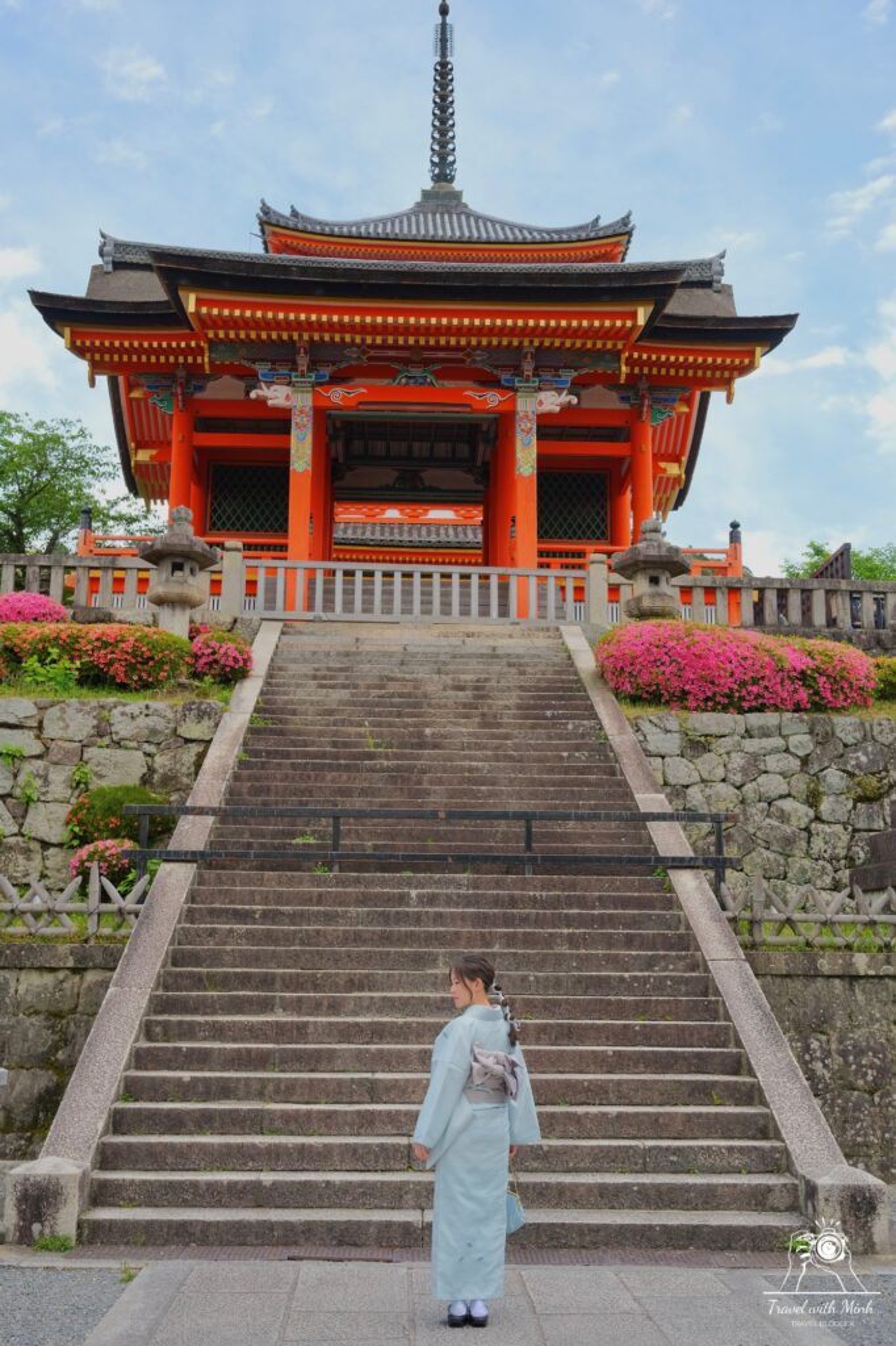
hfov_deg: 37.8
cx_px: 448
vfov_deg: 54.4
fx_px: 1307
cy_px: 673
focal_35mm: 35
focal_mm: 23.5
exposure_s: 1/750
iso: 400
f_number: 4
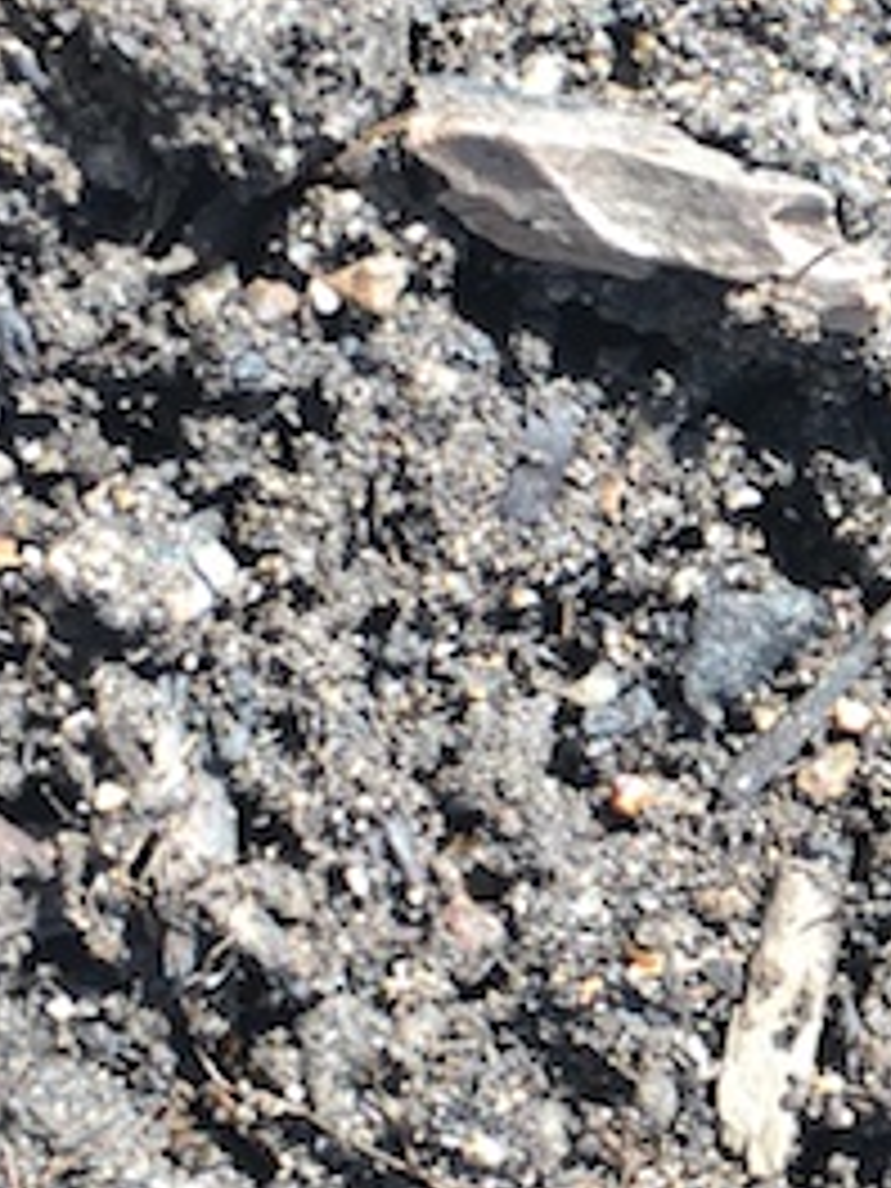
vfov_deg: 17.9
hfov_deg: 12.9
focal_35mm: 110
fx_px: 3775
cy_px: 752
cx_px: 1246
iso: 25
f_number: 2.2
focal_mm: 4.15
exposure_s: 1/120
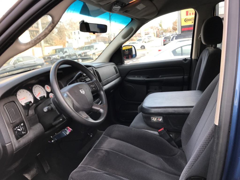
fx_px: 194
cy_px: 90
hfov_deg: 63.4
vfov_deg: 49.7
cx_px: 120
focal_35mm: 28
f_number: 1.8
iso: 20
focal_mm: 3.99
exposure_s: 1/92
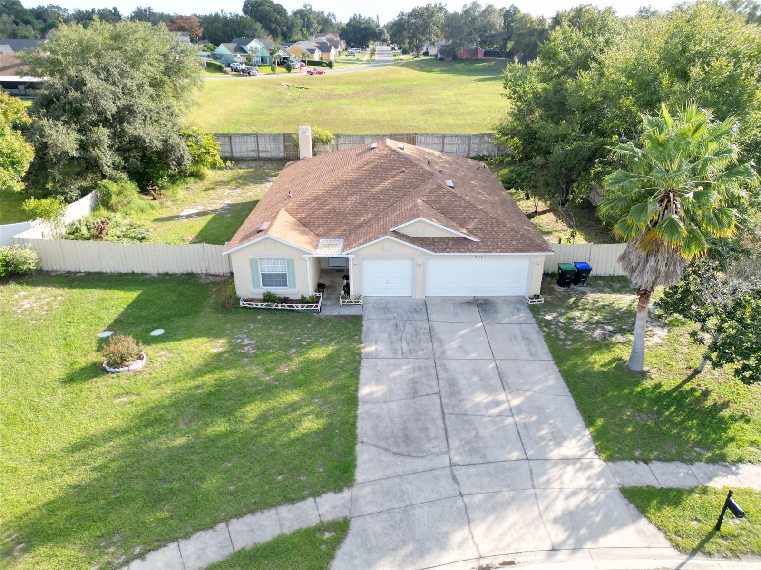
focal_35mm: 24
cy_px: 285
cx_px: 380
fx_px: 528
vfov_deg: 56.8
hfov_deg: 71.6
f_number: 1.7
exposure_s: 1/1250
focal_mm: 6.72
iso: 130
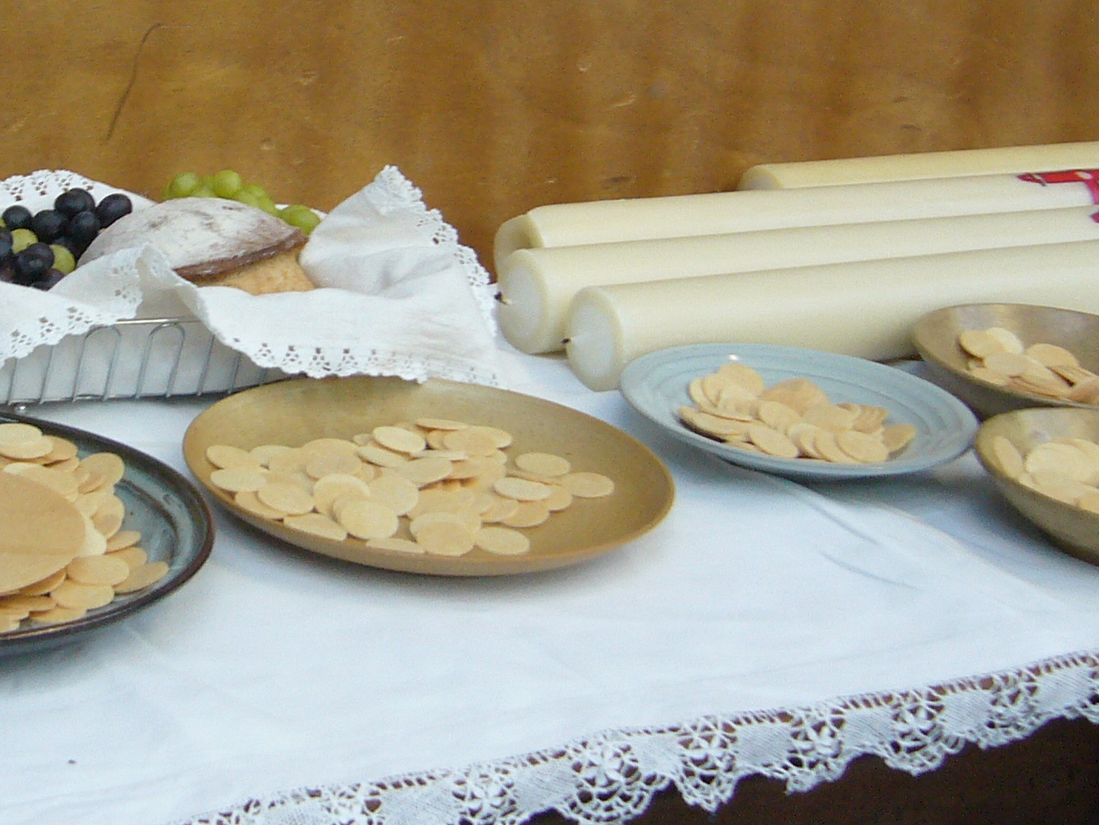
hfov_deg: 24.6
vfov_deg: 18.7
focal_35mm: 78
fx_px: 2477
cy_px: 180
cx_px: 216
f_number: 2.8
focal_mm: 5.8
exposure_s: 1/13
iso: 125
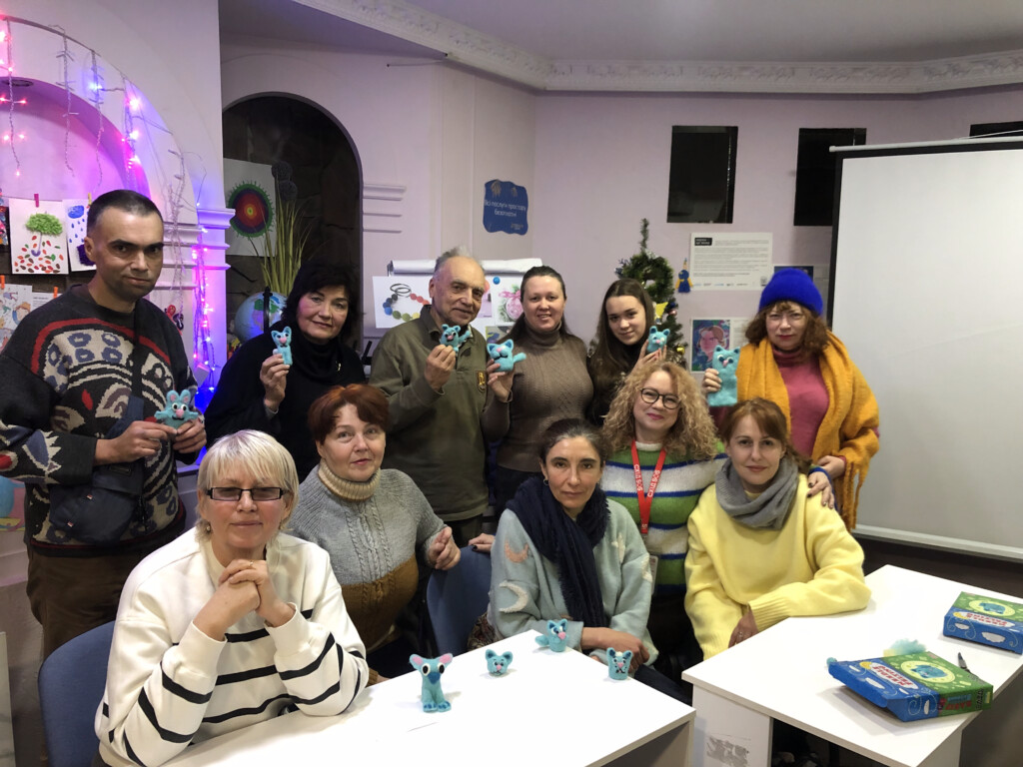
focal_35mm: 28
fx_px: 827
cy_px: 384
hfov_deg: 63.4
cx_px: 512
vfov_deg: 49.7
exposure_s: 1/17
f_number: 1.8
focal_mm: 4
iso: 80
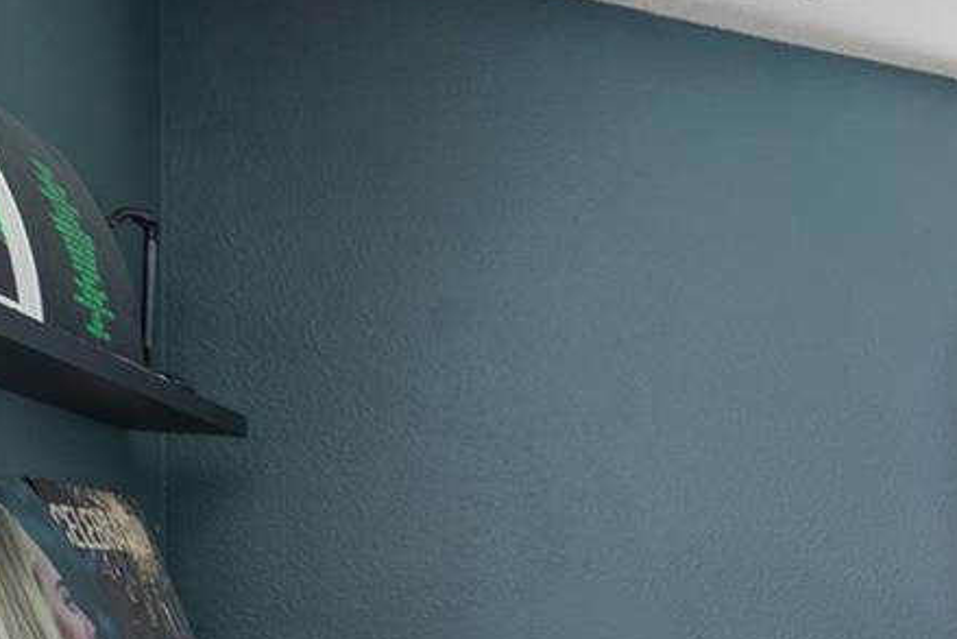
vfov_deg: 25.3
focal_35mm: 51
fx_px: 1356
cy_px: 629
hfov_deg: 25.6
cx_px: 1524
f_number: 7.1
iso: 160
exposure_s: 2.5
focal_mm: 14
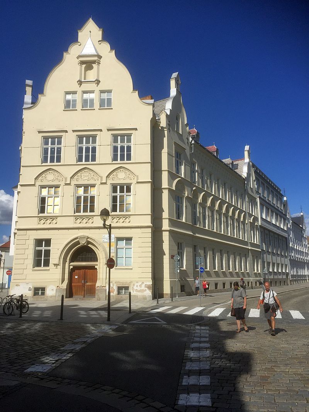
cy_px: 206
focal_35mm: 29
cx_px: 154
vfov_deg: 61.7
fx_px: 345
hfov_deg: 48.2
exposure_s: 1/4405
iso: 32
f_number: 2.2
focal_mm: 4.15
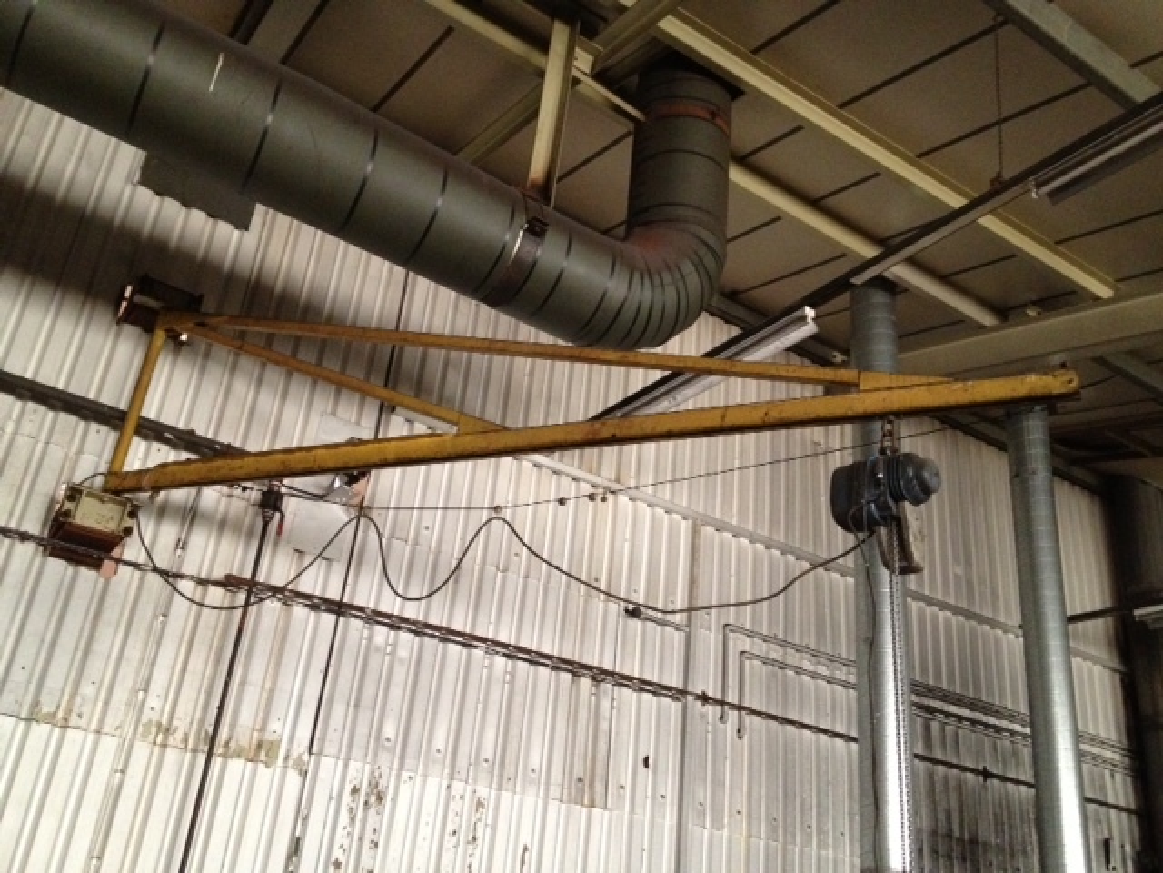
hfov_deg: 52.6
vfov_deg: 40.7
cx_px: 582
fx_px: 1176
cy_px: 436
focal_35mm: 35
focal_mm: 4.28
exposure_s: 1/17
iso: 400
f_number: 2.4
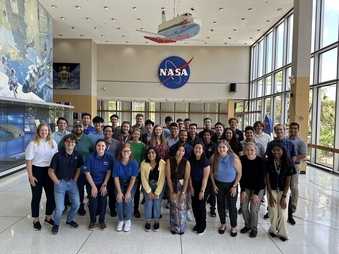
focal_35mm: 24
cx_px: 170
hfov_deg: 71.6
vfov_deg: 56.8
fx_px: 235
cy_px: 127
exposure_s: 1/122
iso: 64
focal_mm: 6.86
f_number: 1.78
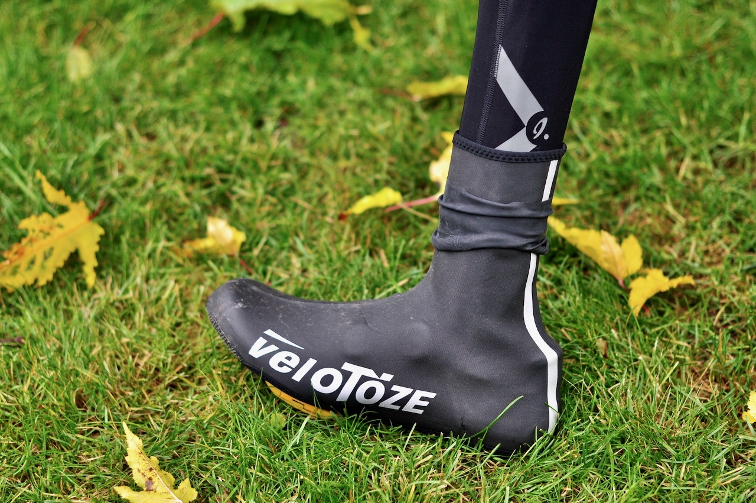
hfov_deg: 27.0
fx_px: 1574
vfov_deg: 18.1
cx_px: 378
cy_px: 252
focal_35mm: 75
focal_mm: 50
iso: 400
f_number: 2.2
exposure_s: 1/640
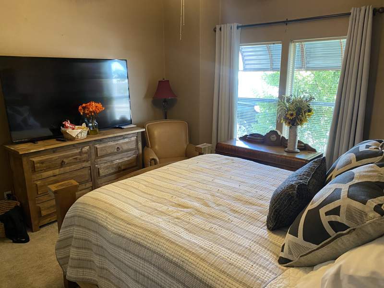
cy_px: 144
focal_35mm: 26
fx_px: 288
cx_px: 192
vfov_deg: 53.1
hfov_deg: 67.3
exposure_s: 1/60
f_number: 1.8
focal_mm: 4.25
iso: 320
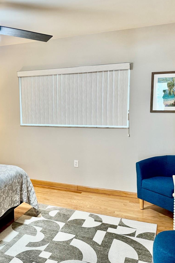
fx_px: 255
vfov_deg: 54.4
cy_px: 132
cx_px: 35
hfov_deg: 36.6
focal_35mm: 35
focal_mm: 6.76
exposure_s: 1/60
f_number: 1.78
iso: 320
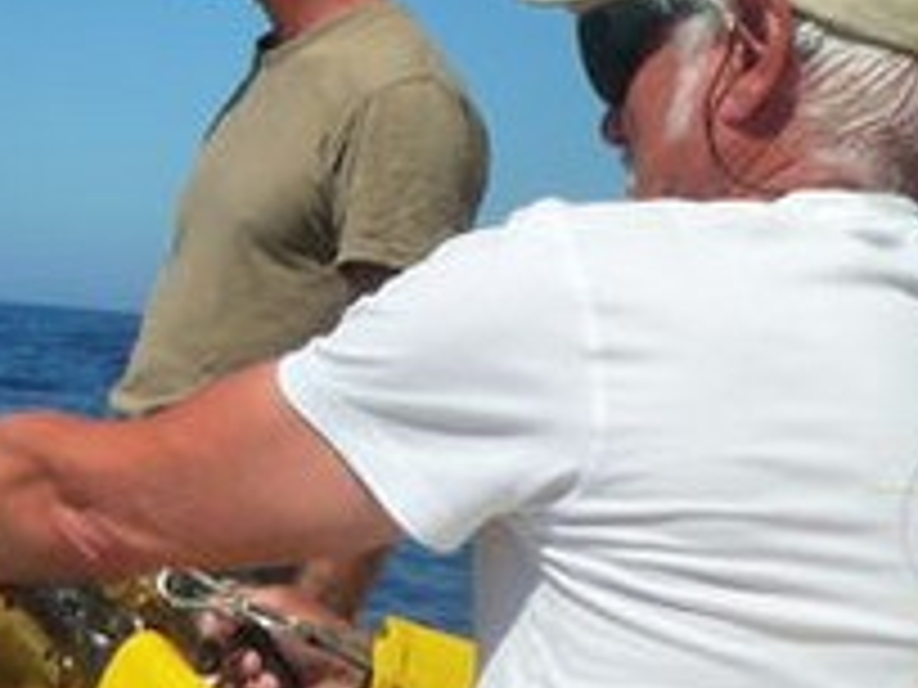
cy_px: 319
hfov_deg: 18.9
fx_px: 2705
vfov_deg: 14.5
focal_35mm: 102
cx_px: 63
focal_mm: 5.8
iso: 160
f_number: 6.3
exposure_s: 1/640
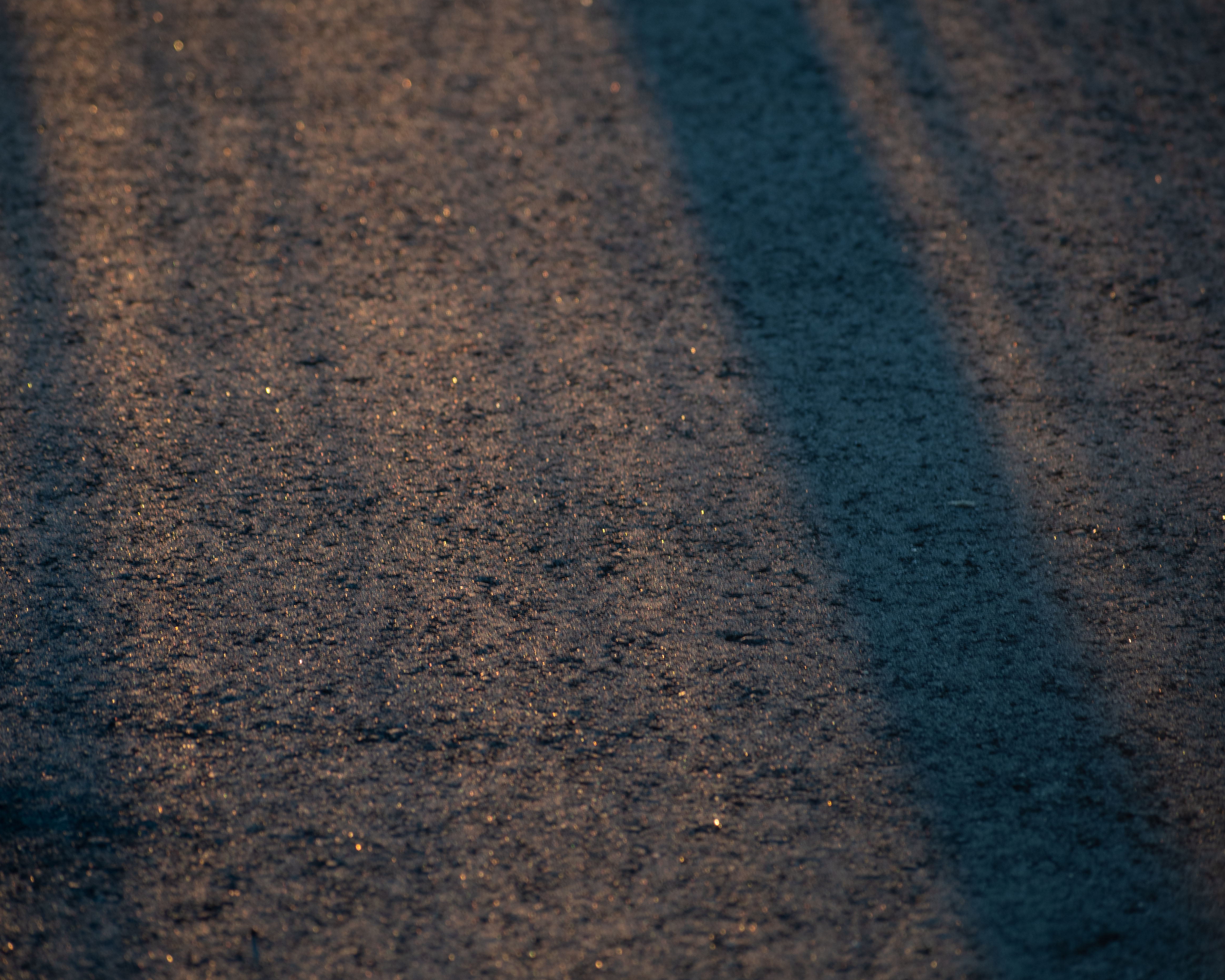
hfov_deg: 8.2
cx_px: 566
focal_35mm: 237
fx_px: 8592
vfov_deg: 6.5
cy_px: 490
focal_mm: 140
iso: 100
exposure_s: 1/80
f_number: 4.8
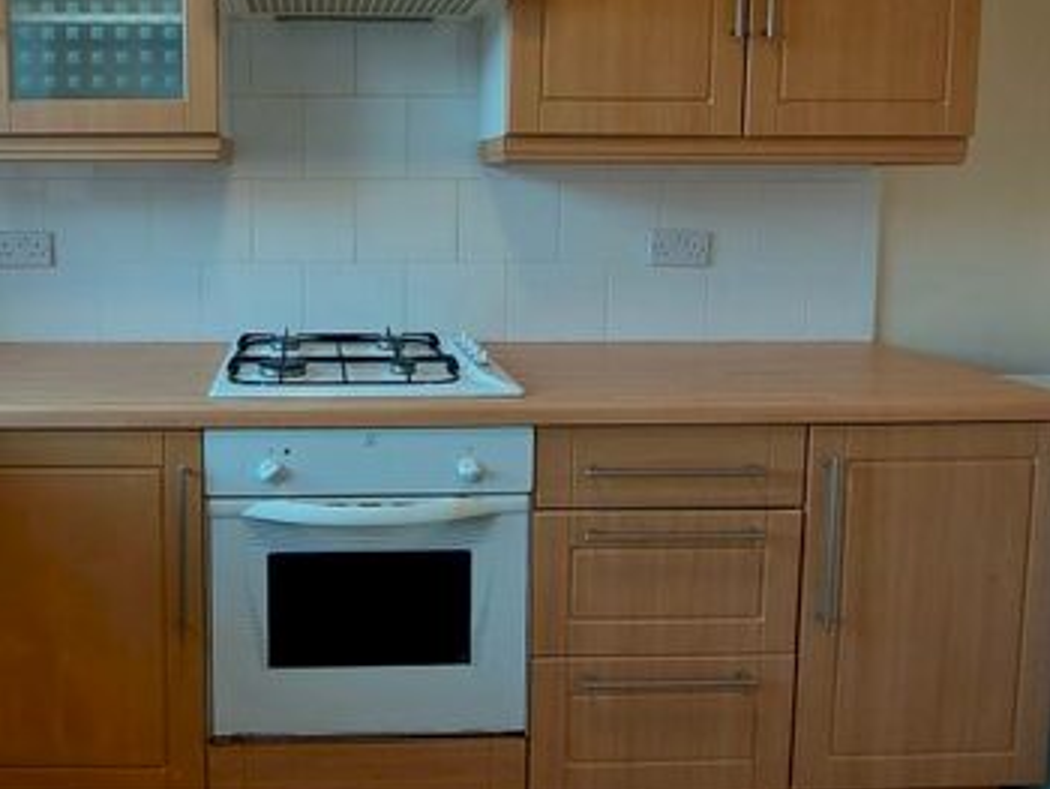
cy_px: 248
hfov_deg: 65.0
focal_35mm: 26
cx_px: 327
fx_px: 789
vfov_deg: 51.9
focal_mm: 1.74
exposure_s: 1/50
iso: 100
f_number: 2.2
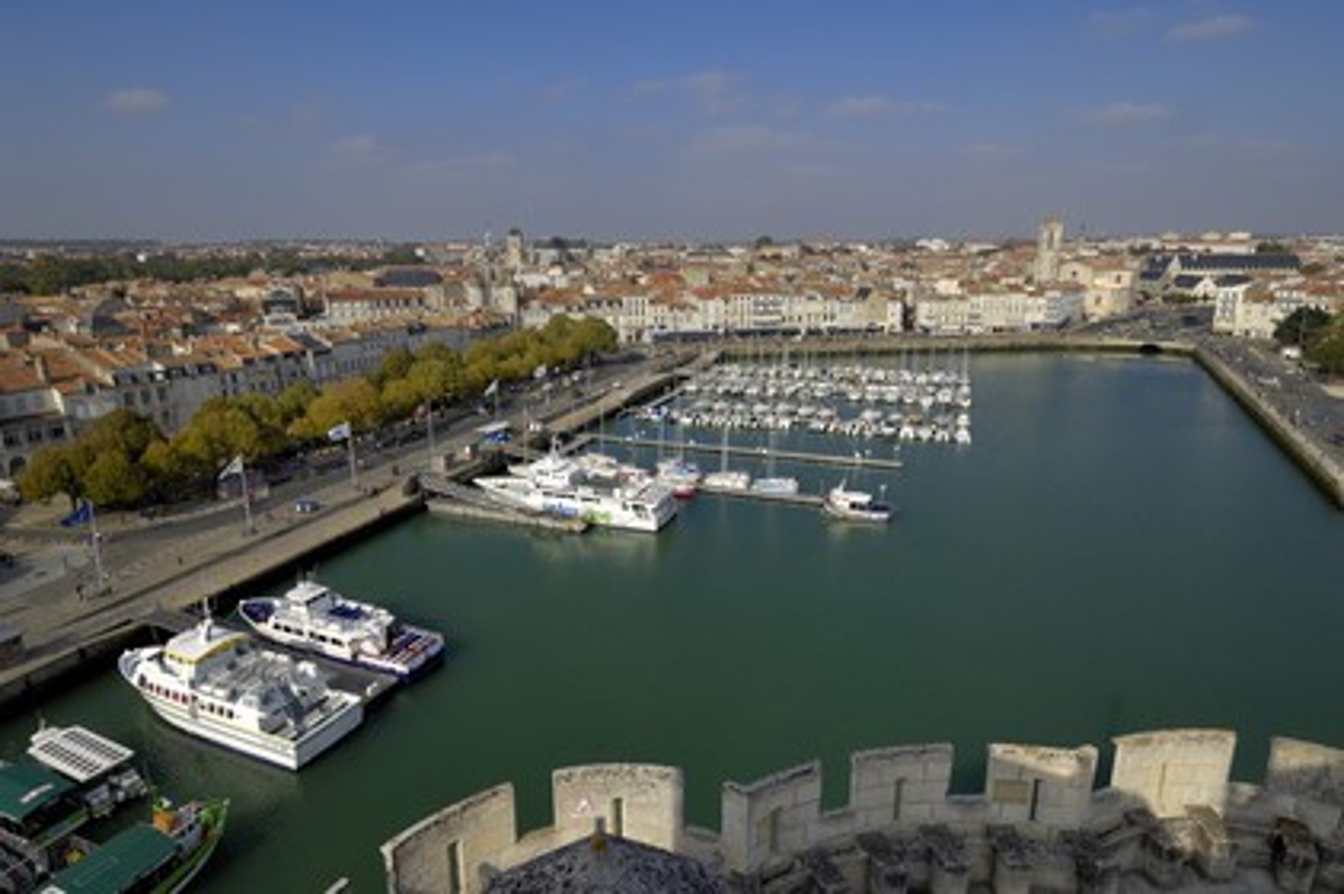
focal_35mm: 21
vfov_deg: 59.4
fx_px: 783
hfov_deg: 81.2
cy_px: 447
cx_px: 672
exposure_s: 1/160
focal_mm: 14
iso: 100
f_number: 13
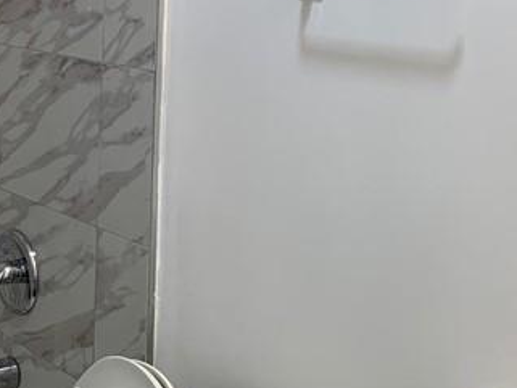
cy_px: 77
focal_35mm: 83
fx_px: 1240
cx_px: -113
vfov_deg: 17.6
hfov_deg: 21.7
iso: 64
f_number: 1.8
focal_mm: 4.25
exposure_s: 1/120
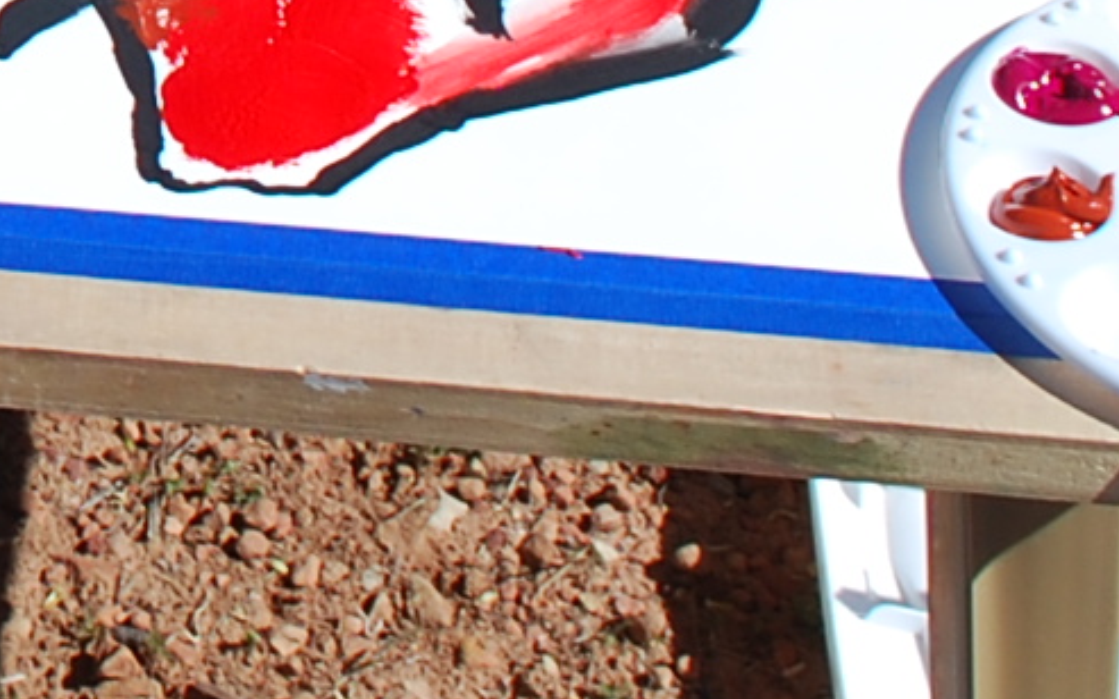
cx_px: -933
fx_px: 4940
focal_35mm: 162
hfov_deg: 11.9
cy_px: -824
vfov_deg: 7.7
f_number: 8
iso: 100
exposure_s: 1/250
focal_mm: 18
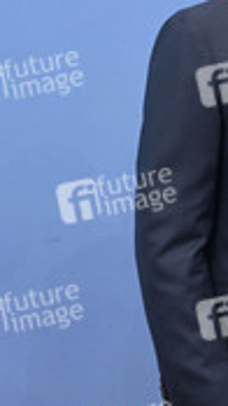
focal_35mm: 84
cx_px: 520
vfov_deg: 25.2
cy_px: 138
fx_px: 902
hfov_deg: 12.0
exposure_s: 1/400
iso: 3200
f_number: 5
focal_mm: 31
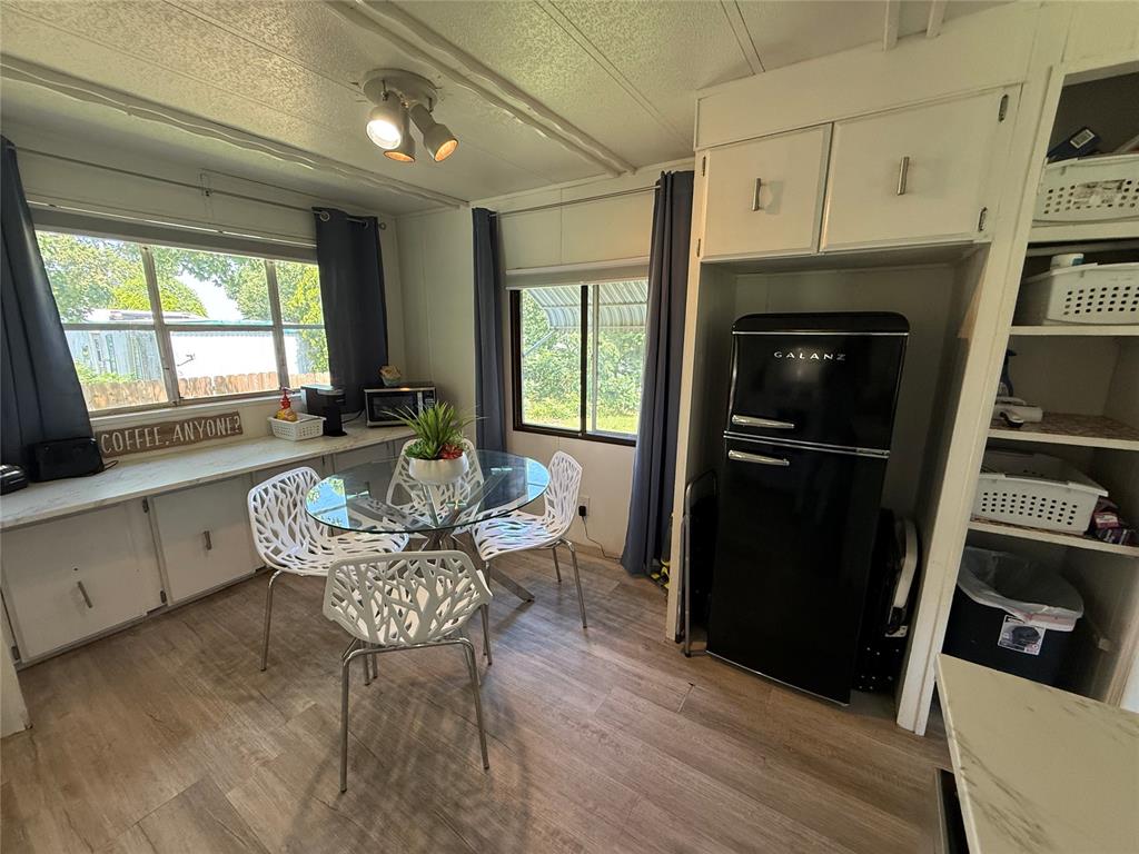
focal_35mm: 14
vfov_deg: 85.7
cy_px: 427
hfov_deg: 102.1
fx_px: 461
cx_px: 570
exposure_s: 1/120
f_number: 2.2
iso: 250
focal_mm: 2.22
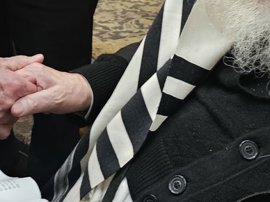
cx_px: 100
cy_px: -81
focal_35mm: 83
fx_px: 647
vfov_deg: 16.5
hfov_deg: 23.5
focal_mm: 6.3
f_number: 1.7
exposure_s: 1/100
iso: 100
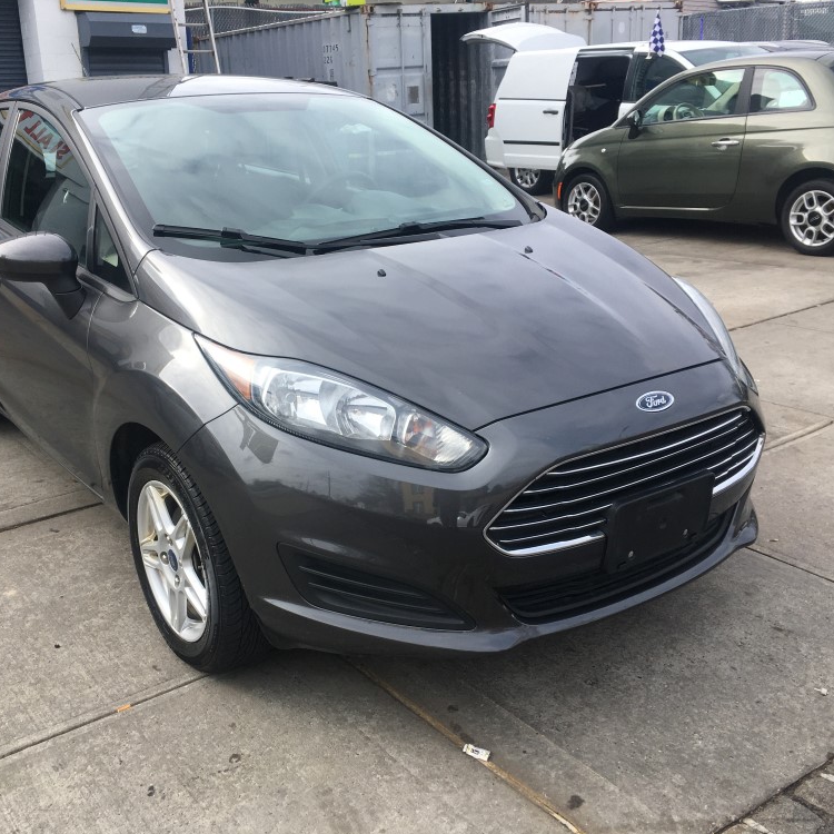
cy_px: 414
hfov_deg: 47.0
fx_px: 954
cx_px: 342
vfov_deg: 47.2
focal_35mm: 35
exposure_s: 1/651
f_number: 2.2
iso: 25
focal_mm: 4.15
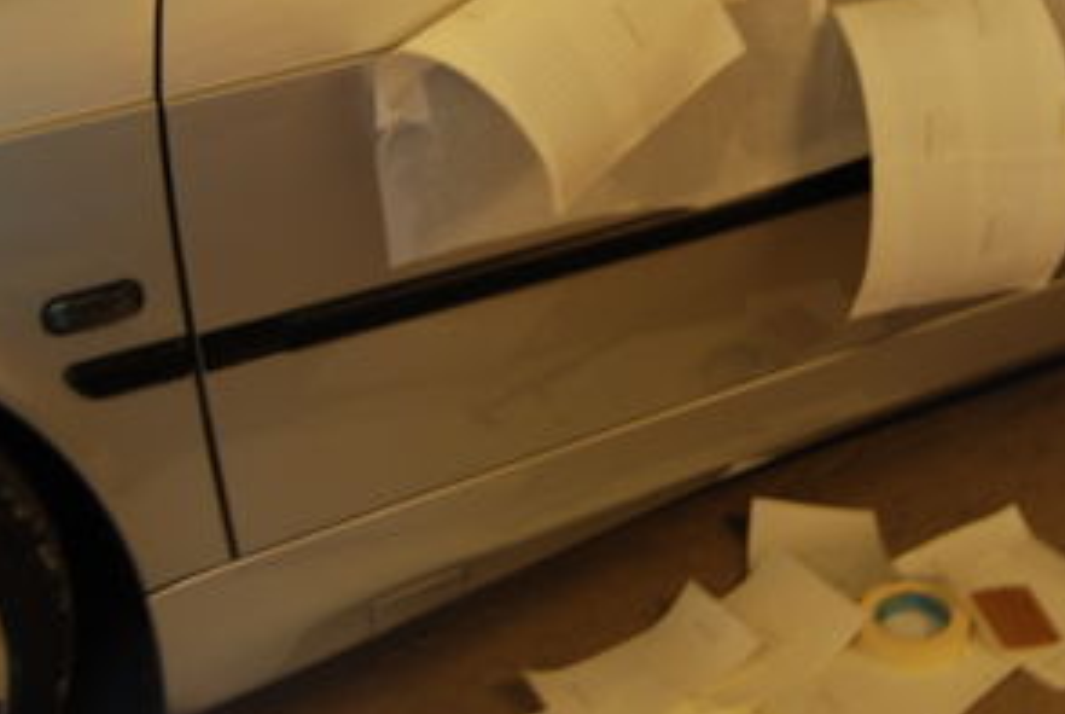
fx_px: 2225
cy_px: 11
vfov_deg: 17.8
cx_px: 978
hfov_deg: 26.0
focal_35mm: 75
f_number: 4.5
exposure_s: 1/8
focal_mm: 23
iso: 100
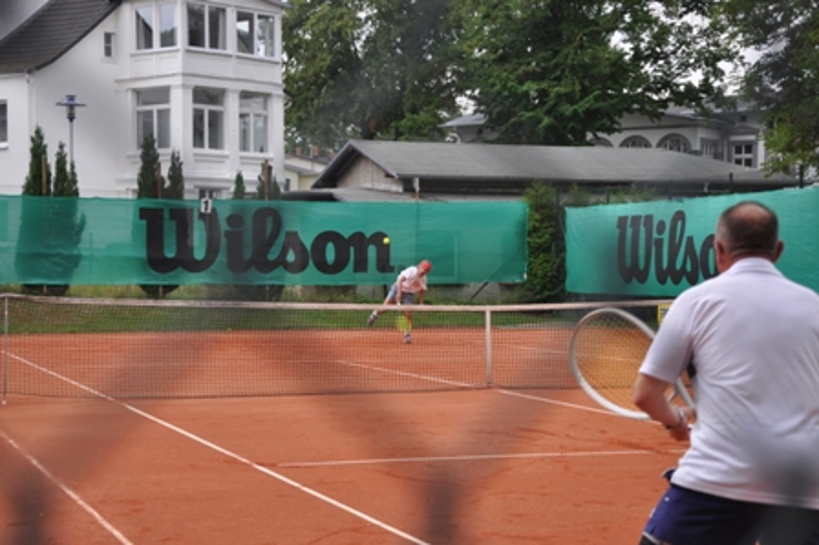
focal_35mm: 75
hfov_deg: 27.0
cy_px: 272
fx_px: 1705
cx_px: 410
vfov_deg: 18.2
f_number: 6.3
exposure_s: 1/160
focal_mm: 50
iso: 200
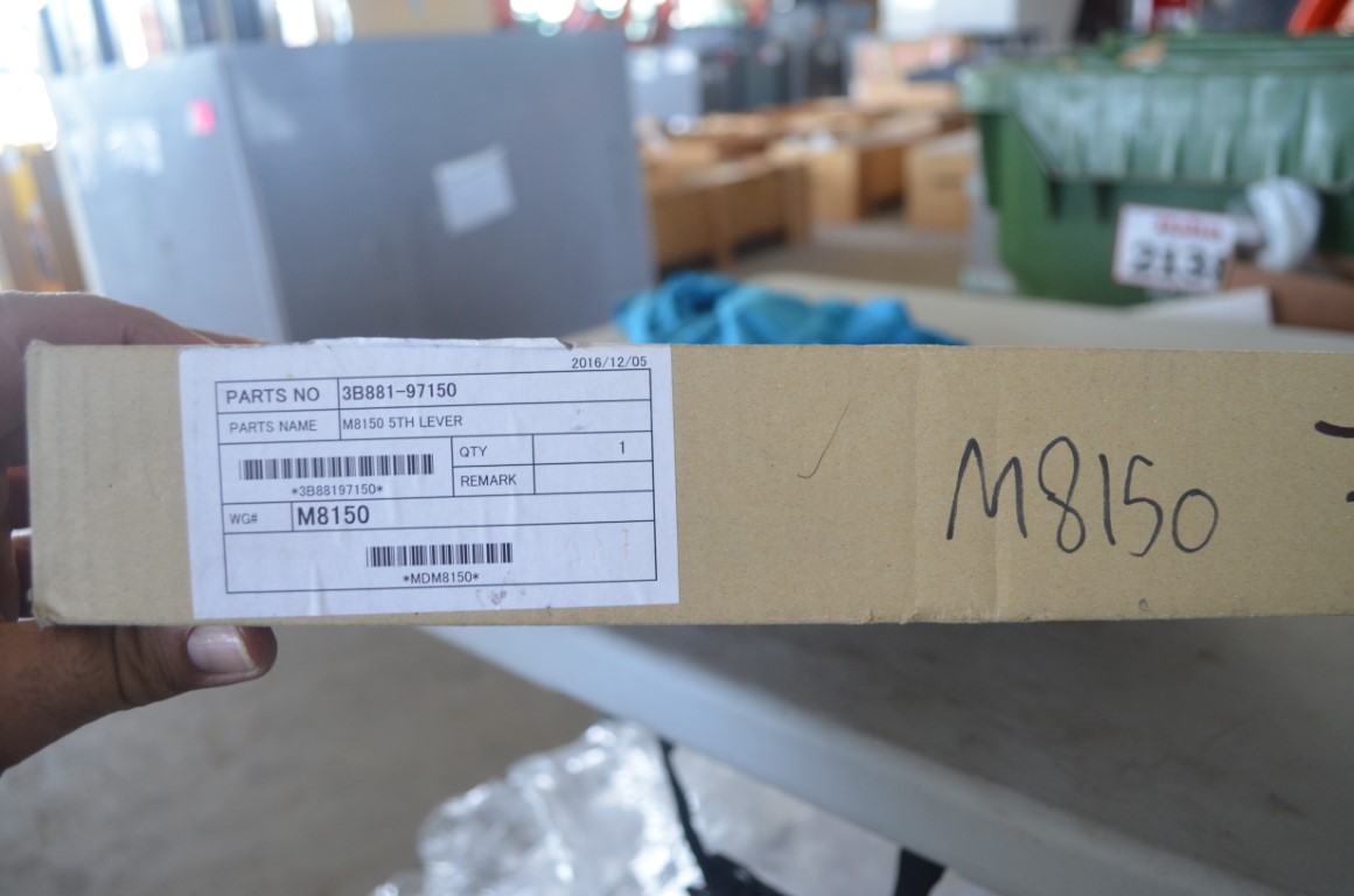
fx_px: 1013
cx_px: 677
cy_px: 448
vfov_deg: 47.7
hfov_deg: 67.5
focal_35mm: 27
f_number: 4
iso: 640
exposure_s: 1/60
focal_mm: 18
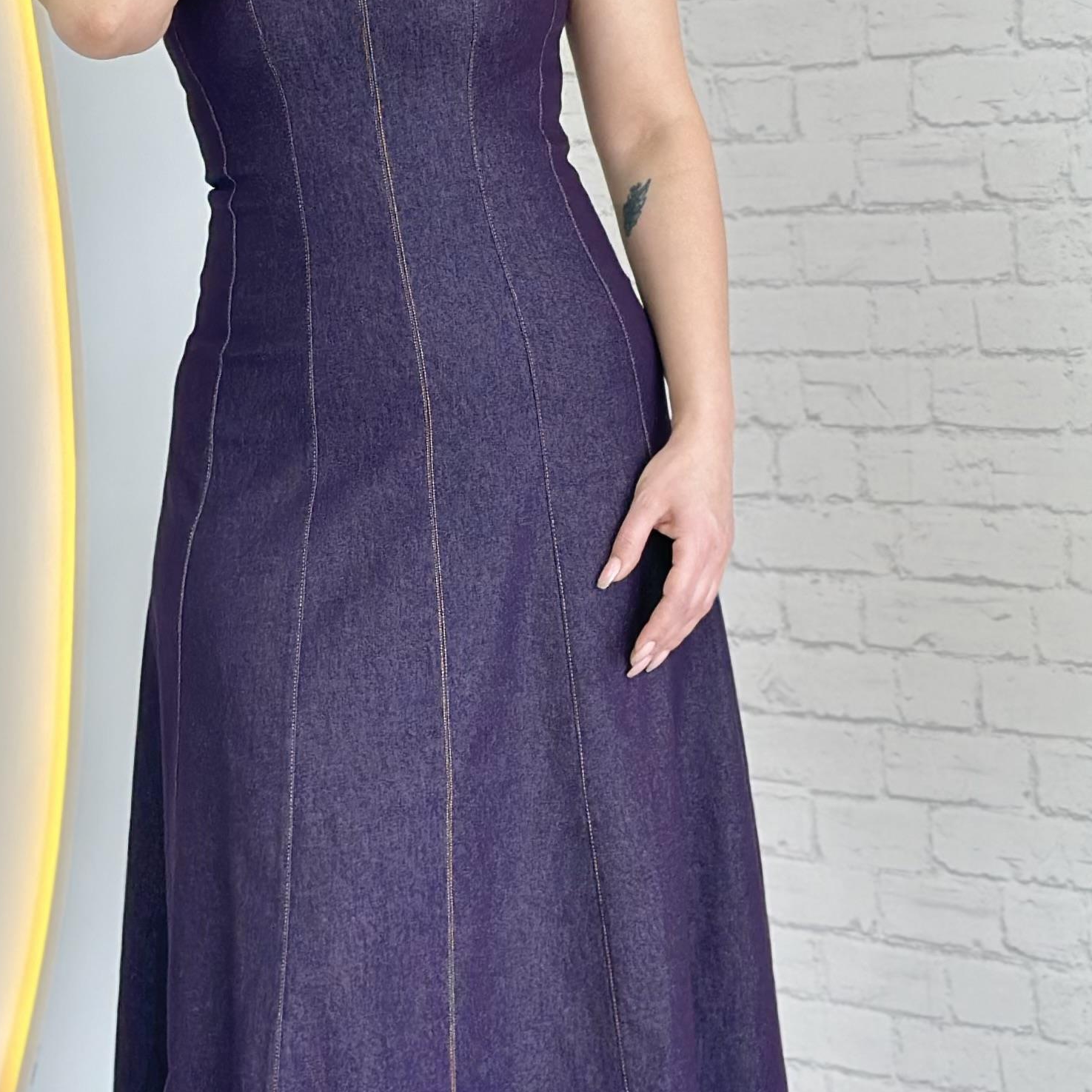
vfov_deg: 15.0
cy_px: 537
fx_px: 4140
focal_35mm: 116
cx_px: 452
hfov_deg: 15.0
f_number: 1.78
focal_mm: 6.86
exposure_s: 1/100
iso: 80
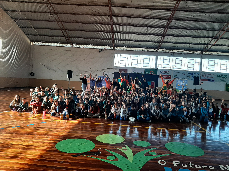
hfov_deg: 67.3
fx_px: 172
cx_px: 114
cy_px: 86
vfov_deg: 53.1
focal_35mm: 26
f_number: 1.7
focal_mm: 3.93
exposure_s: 1/120
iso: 50
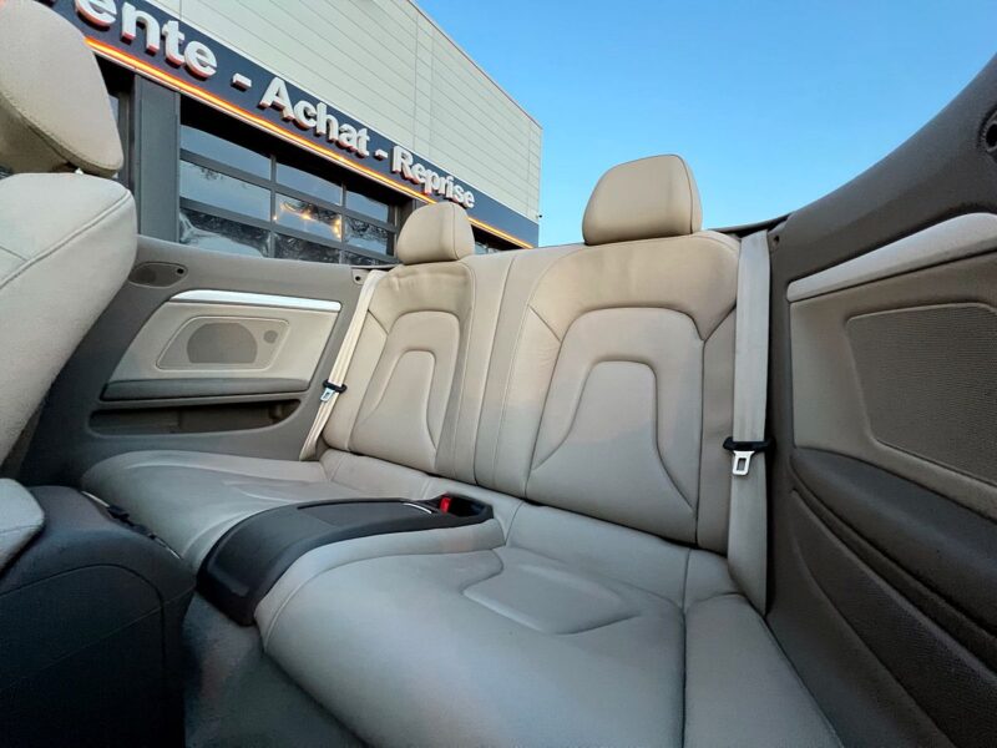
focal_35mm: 13
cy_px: 374
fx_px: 374
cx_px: 498
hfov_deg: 106.2
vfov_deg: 89.9
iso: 400
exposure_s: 1/50
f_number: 1.8
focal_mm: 1.57
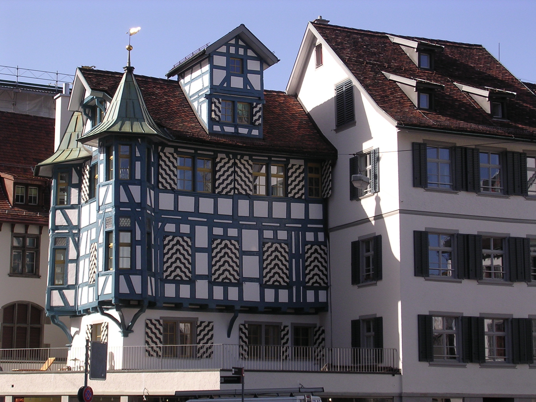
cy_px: 201
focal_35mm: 81
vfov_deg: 18.2
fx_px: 1254
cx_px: 268
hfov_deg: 24.1
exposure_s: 1/415
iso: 100
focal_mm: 12.3
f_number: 4
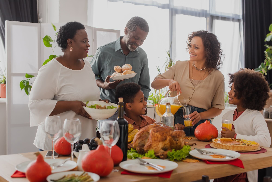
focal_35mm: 50
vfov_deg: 27.0
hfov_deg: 39.6
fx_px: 378
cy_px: 91
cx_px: 136
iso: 320
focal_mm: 50
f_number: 4
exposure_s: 1/200
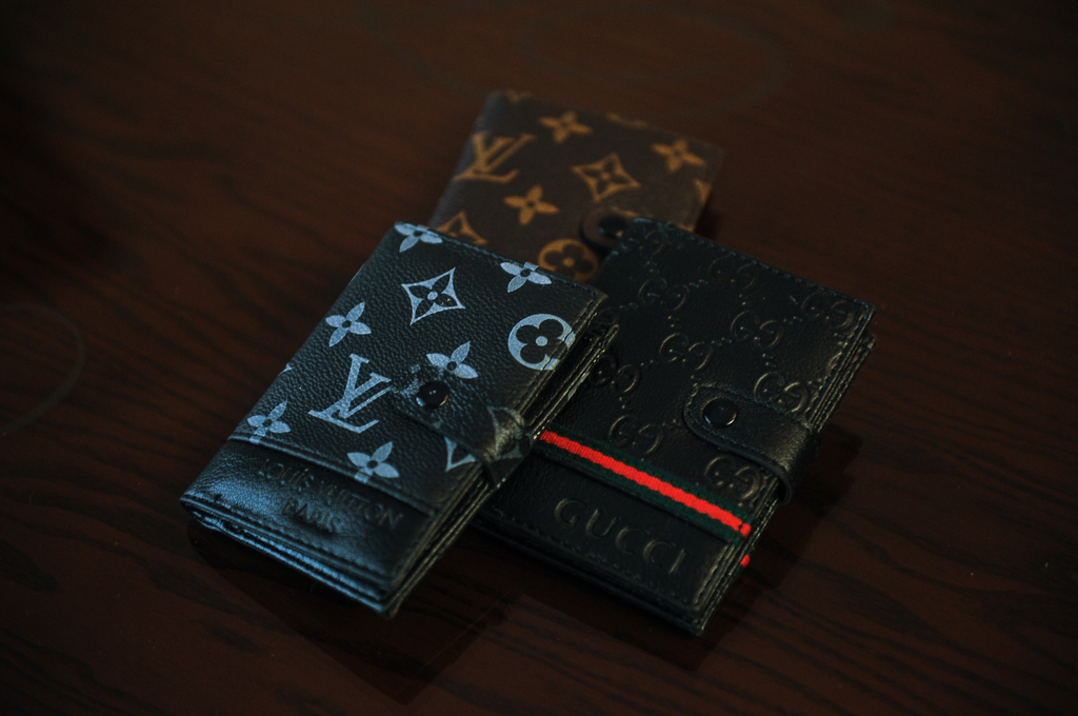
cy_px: 358
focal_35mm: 70
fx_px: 2093
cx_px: 539
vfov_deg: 19.4
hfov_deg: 28.9
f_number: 3.2
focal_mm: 70
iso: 1600
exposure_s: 1/250
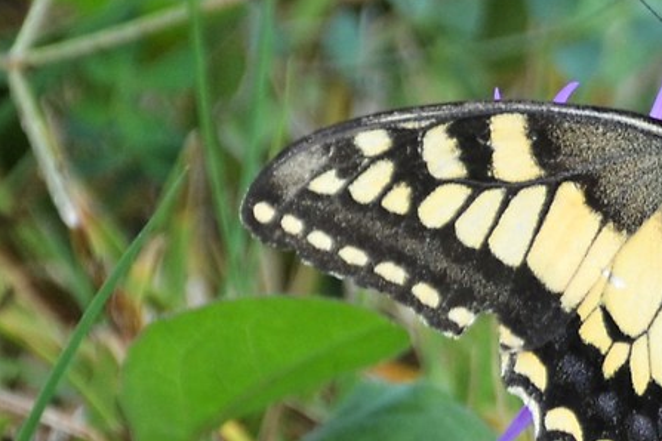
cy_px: 253
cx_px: 780
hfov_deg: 2.4
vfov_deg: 1.6
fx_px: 15550
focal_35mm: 846
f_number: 5.6
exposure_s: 1/250
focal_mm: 105
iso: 400
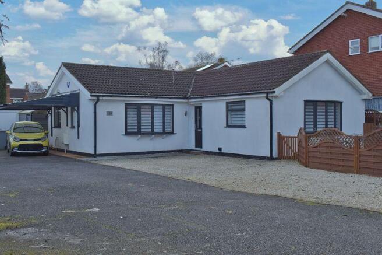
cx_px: 191
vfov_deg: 34.2
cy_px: 128
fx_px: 414
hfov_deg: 49.6
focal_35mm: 39
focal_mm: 26
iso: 180
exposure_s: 1/250
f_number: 8
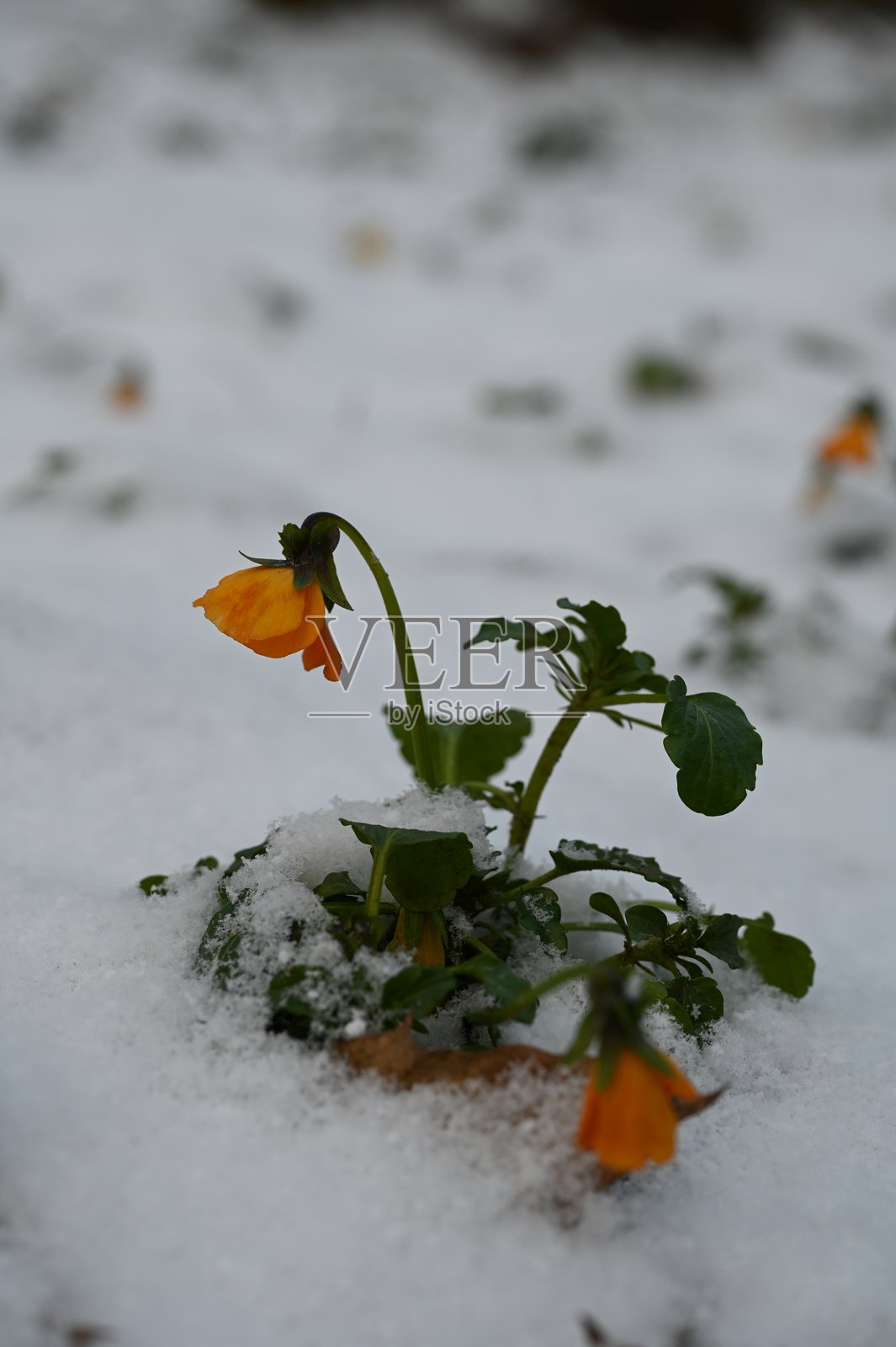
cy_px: 674
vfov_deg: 28.5
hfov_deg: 19.2
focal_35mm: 71
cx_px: 448
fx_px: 2653
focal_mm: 71
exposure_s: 1/80
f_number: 6.3
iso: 140
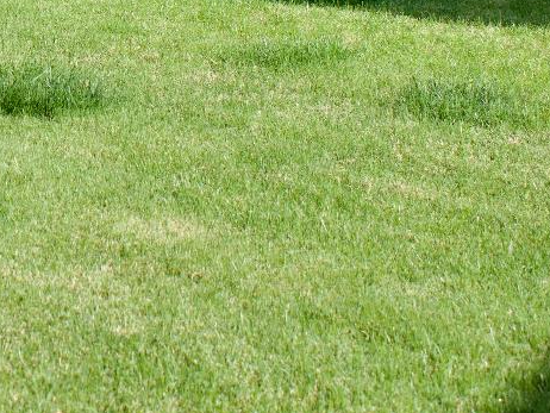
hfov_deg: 18.1
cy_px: -156
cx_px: -104
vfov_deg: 13.7
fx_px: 1637
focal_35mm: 103
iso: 400
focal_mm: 22
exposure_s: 1/1000
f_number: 8
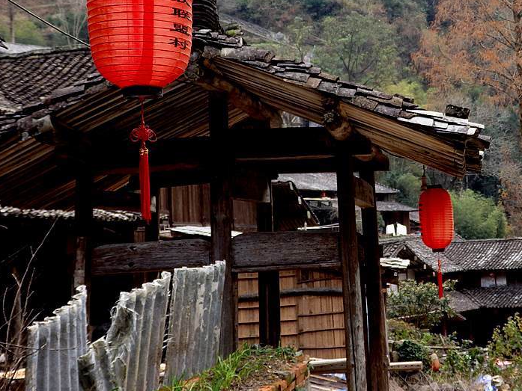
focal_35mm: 72
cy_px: 117
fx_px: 1086
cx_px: 355
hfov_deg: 26.8
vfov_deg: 20.3
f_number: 4
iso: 100
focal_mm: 8.9
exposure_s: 1/80
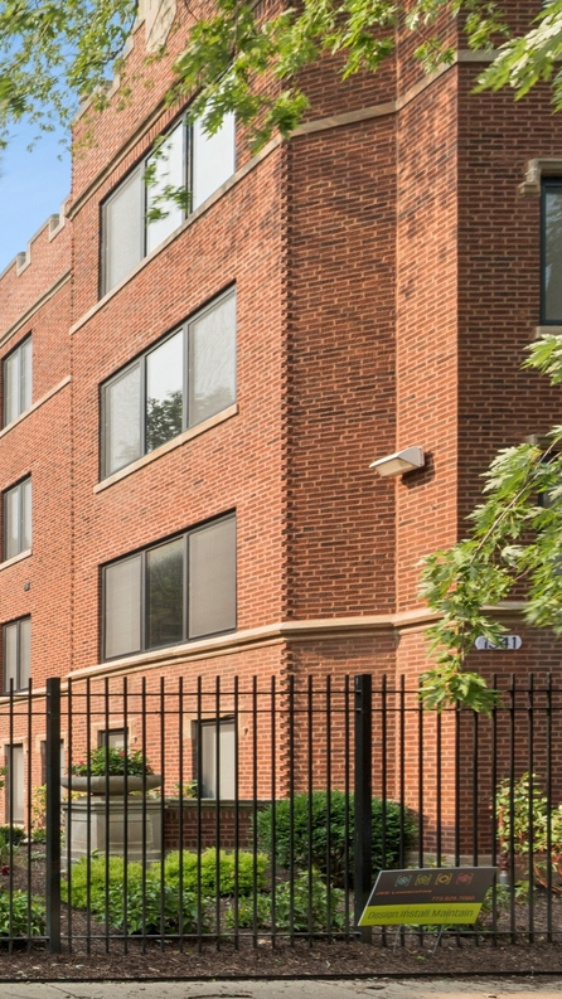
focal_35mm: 30
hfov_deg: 22.9
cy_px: 368
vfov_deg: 63.3
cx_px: -429
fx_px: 795
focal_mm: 14
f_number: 13
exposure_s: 1/40
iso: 100
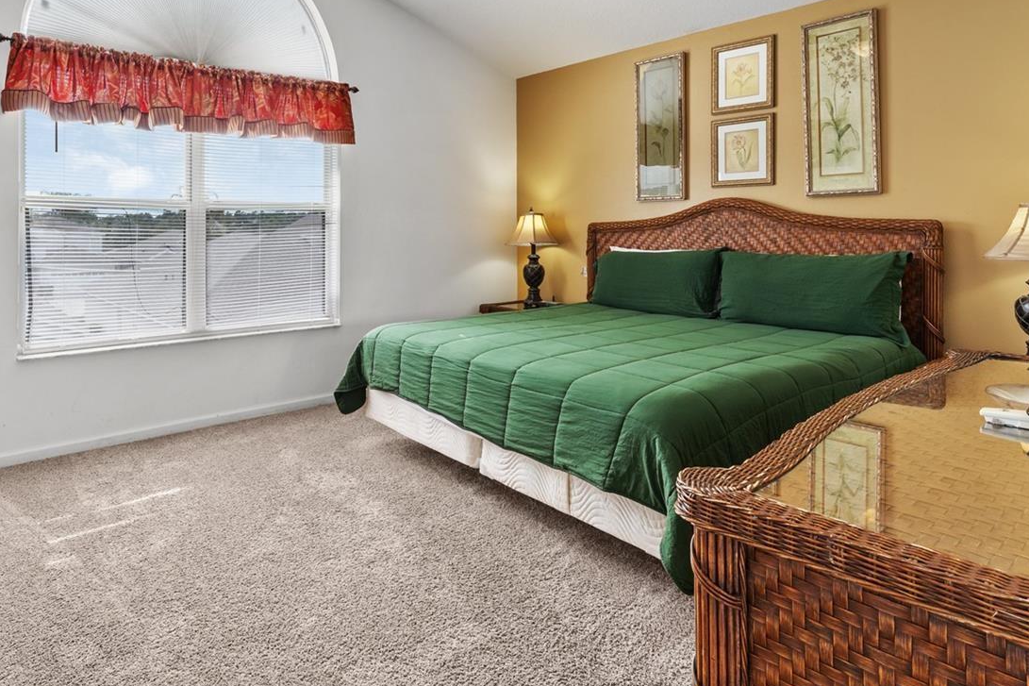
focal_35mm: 22
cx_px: 421
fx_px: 637
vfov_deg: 55.2
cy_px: 221
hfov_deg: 77.1
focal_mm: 15.2
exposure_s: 1/4
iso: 125
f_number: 13
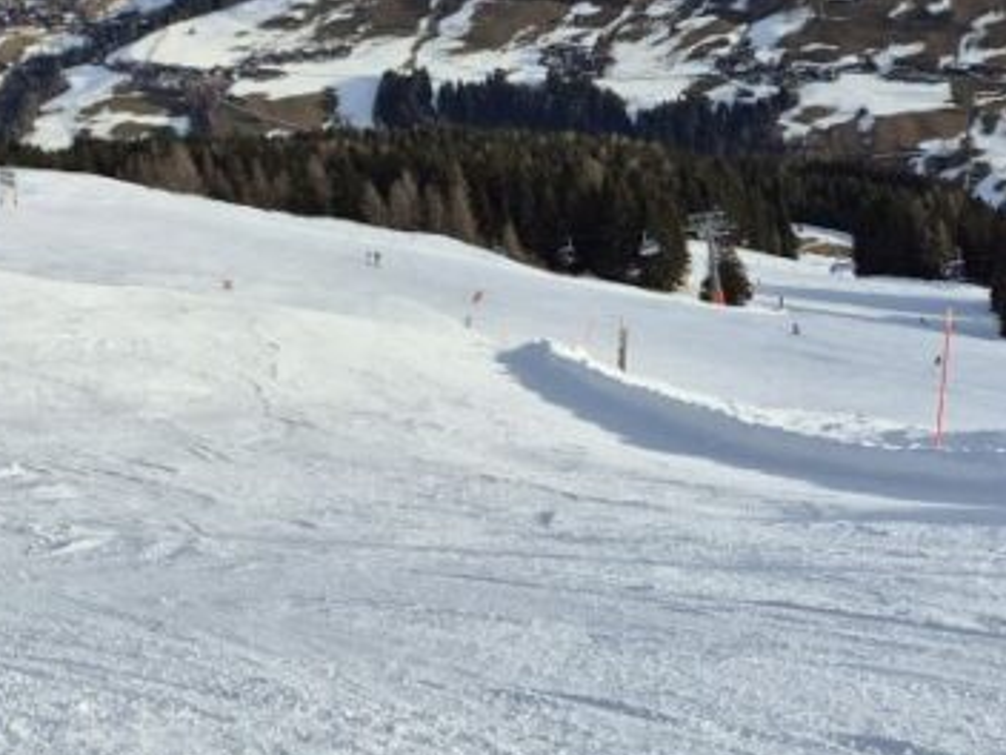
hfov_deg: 26.1
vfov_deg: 19.7
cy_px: -303
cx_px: -177
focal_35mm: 67
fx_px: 1947
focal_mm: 5.4
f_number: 1.8
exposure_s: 1/2128
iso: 25
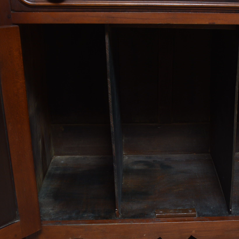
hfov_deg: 31.2
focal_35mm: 54
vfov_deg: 31.7
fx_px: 420
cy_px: 131
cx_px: 180
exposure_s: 1/100
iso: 200
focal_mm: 23
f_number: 6.3
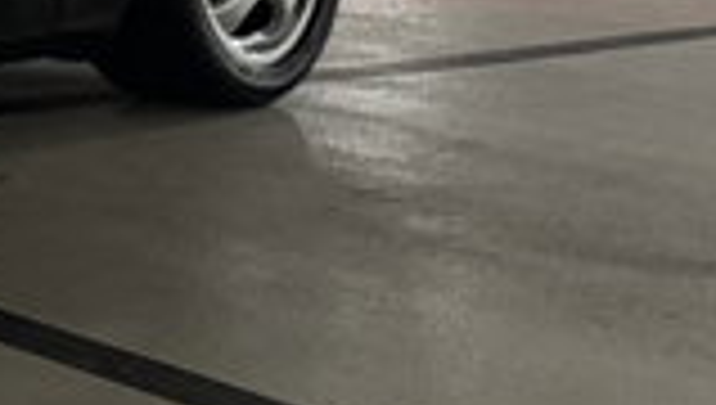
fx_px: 2396
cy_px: -180
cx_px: -536
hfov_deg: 15.0
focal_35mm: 126
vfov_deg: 9.4
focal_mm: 6.76
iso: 500
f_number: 1.78
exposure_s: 1/50
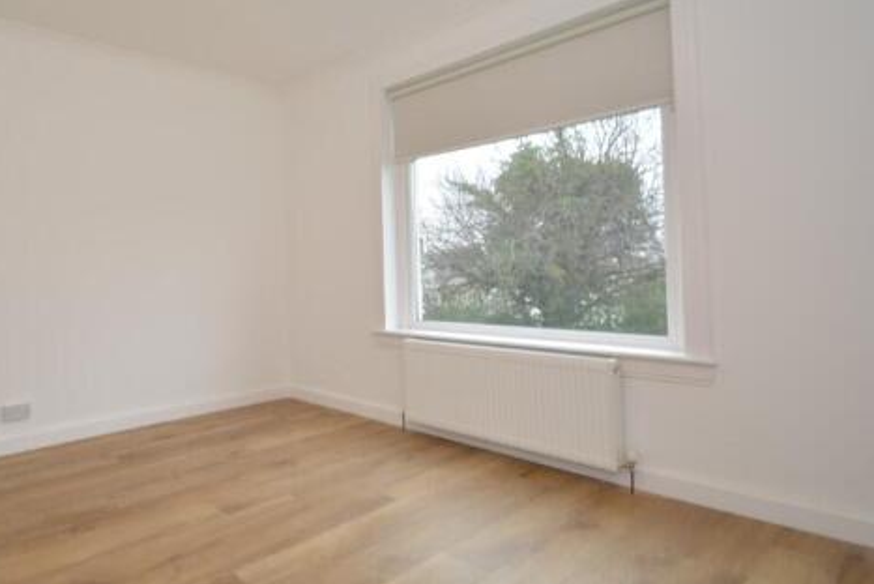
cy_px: 244
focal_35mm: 21
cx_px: 273
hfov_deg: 77.8
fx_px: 510
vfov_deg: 59.2
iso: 100
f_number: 5.6
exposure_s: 1/15
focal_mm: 10
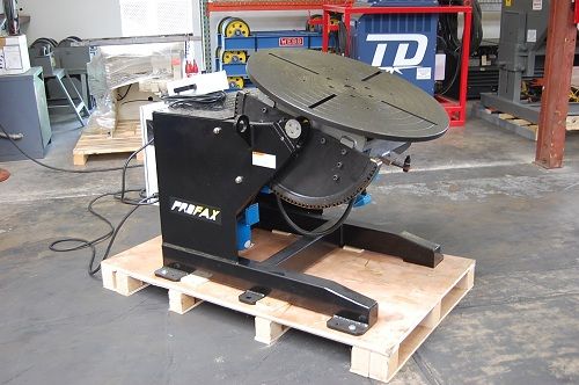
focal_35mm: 39
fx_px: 626
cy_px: 192
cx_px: 290
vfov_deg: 34.1
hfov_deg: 49.6
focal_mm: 26
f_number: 4.2
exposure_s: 1/30
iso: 400
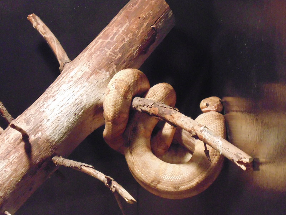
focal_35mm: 65
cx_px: 143
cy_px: 108
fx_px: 537
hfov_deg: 29.8
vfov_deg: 22.6
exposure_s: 1/20
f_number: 4.1
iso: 800
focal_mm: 11.7
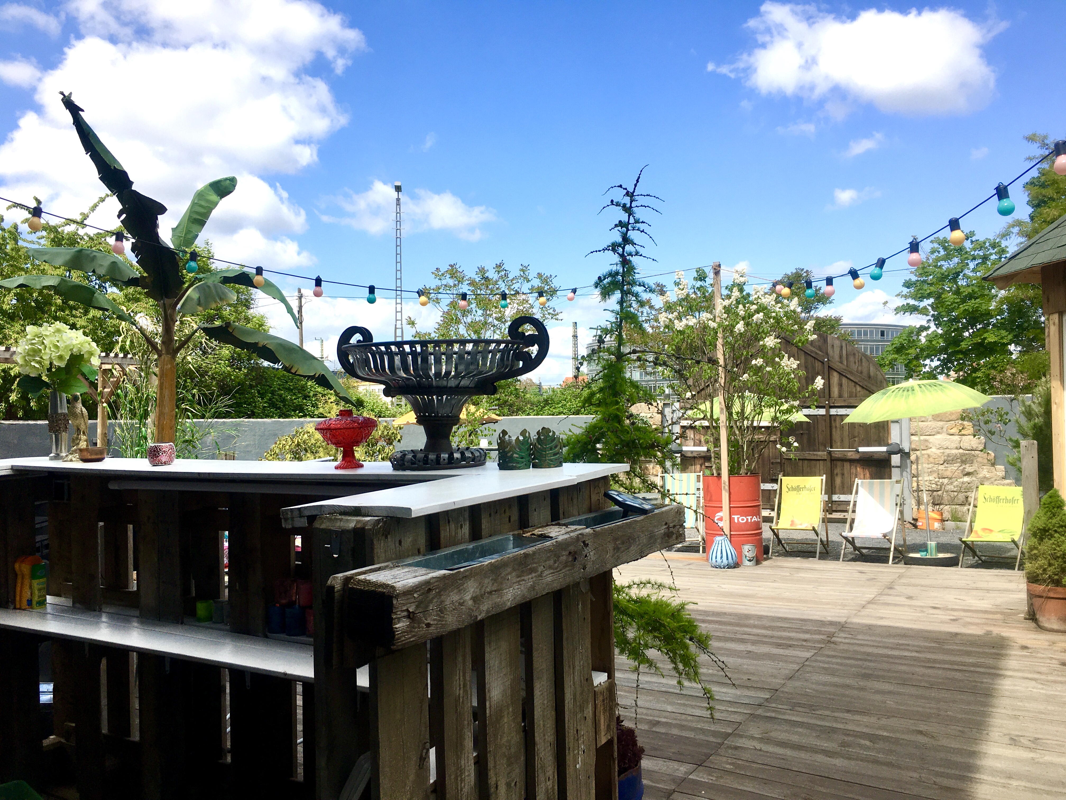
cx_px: 533
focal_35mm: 29
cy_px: 400
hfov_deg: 61.7
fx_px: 893
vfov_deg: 48.2
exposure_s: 1/1241
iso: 25
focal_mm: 4.15
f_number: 2.2
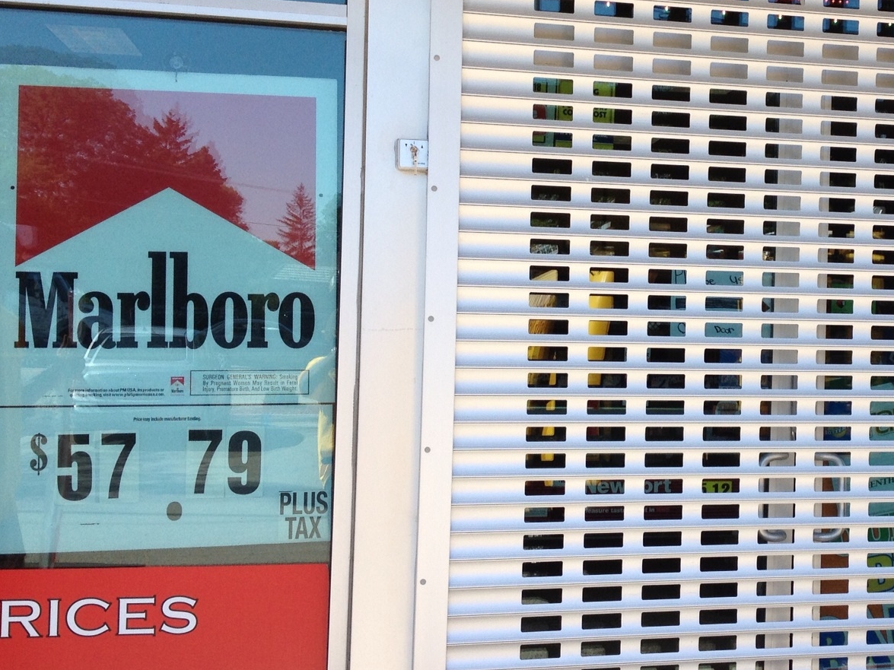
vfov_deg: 24.0
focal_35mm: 61
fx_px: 1575
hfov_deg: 30.8
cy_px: 310
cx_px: 731
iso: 64
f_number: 2.4
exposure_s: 1/516
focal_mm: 4.28
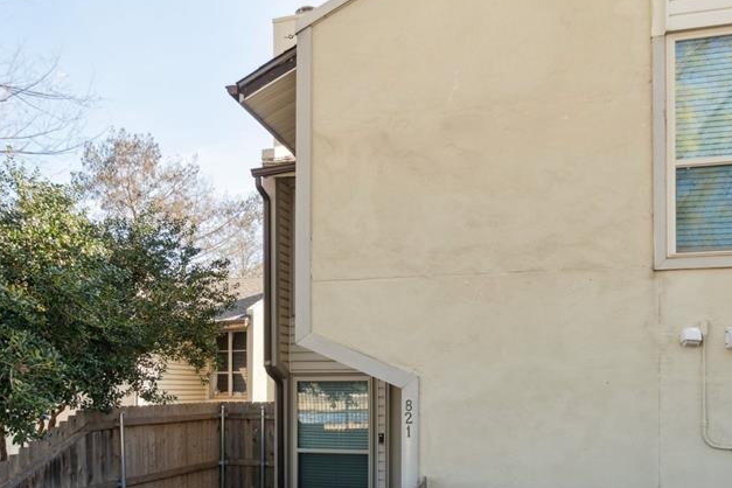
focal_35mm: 32
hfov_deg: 59.0
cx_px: 350
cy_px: 386
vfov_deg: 39.8
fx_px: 647
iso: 100
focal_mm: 13
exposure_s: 1/125
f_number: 8
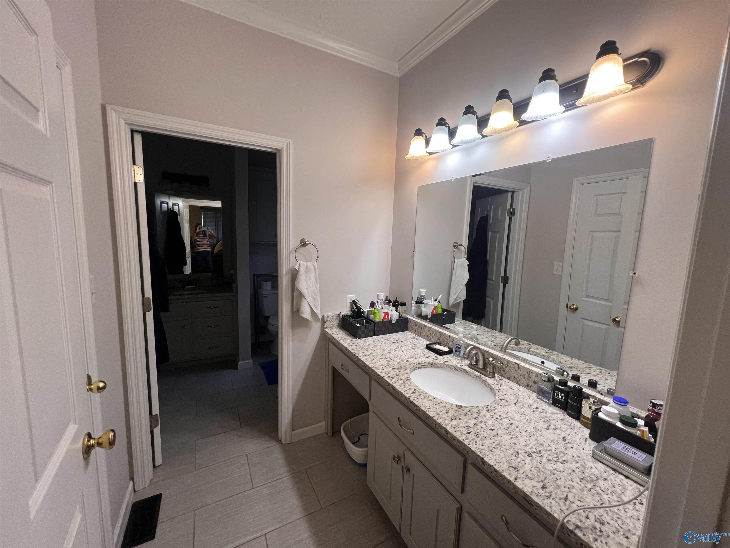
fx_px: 274
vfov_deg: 89.9
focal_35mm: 13
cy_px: 274
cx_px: 365
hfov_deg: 106.2
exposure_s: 1/120
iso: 160
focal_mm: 1.57
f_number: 1.8
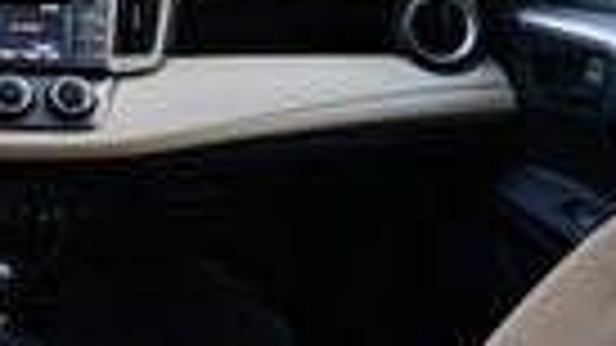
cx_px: -65
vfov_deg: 22.8
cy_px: 20
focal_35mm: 51
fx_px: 833
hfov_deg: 34.8
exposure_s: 1/100
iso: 250
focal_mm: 2.13
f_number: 2.2
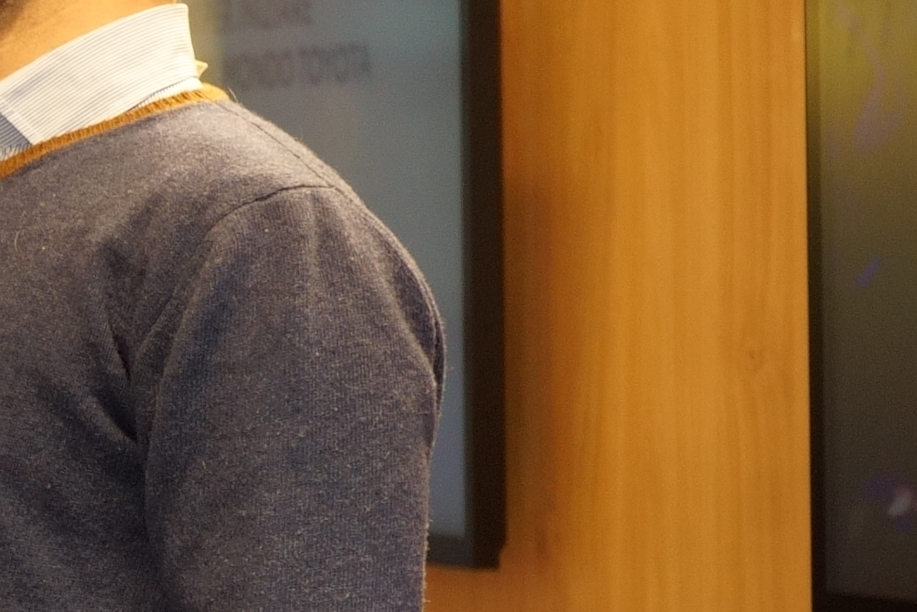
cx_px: -517
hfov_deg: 8.3
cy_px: 502
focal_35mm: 242
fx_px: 6166
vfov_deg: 5.7
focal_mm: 63
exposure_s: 1/125
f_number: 5.6
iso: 800
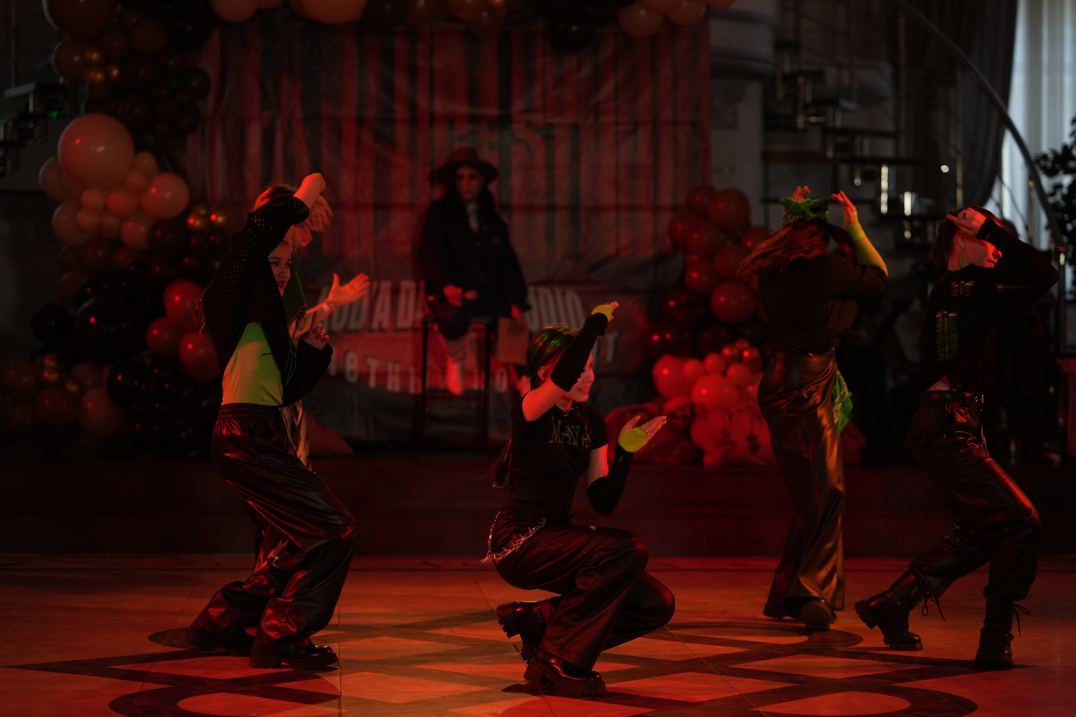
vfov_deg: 16.1
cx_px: 538
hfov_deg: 23.9
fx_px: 2541
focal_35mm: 85
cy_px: 358
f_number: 2.2
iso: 800
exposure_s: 1/400
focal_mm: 85
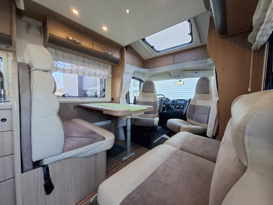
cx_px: 136
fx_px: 103
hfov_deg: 106.2
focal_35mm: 13
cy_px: 102
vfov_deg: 89.9
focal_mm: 1.74
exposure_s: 1/50
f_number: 2.2
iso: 160
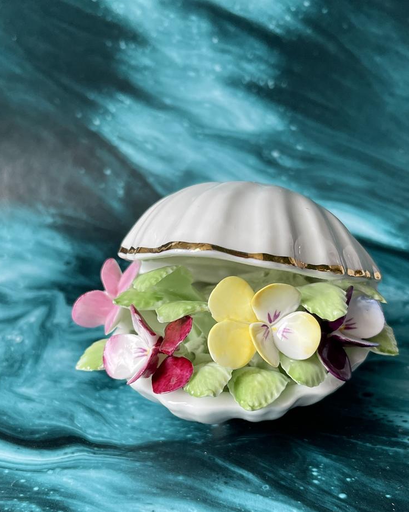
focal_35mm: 27
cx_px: 209
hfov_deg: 53.2
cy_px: 275
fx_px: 409
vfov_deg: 64.0
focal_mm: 5.1
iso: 125
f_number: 1.6
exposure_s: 1/121
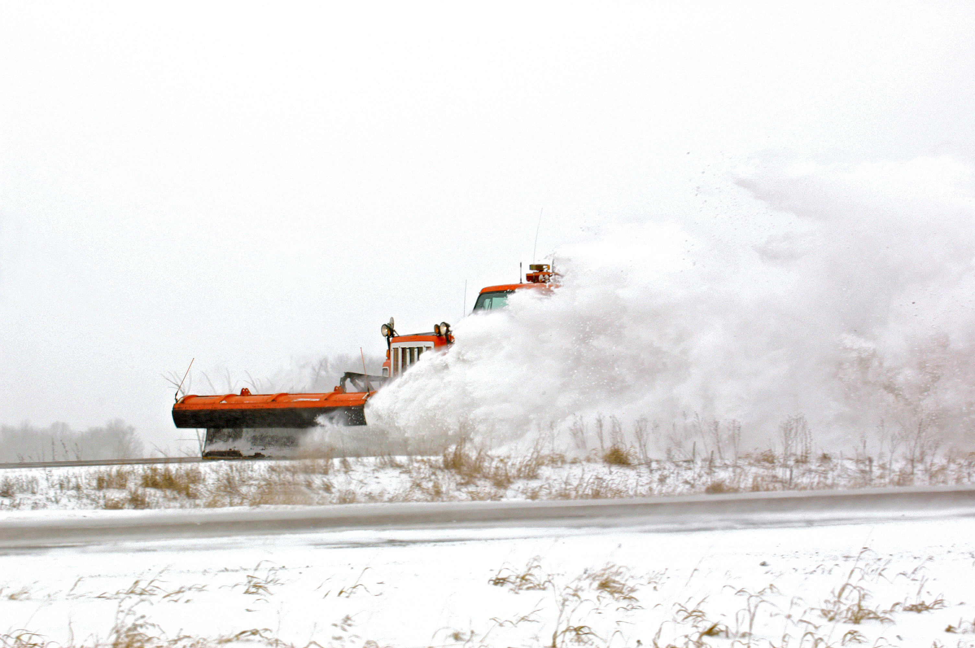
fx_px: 3653
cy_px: 324
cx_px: 488
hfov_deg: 15.2
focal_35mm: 135
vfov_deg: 10.1
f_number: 7.1
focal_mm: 90
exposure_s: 1/400
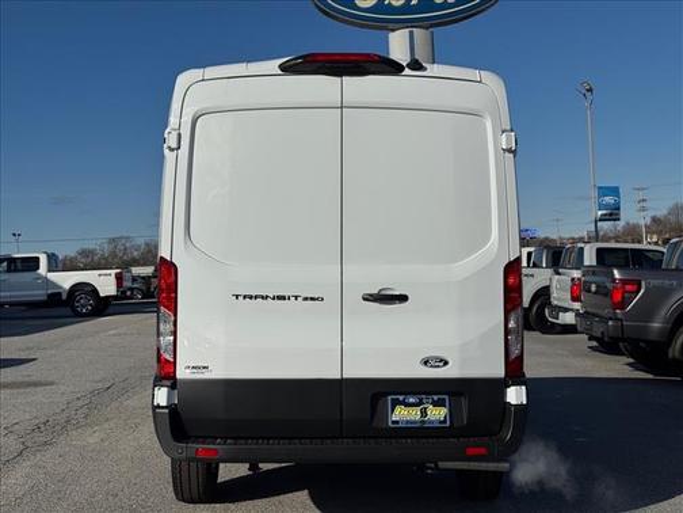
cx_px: 342
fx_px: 947
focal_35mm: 48
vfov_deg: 30.3
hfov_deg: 39.7
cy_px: 256
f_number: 1.78
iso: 50
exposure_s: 1/15385
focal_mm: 6.76
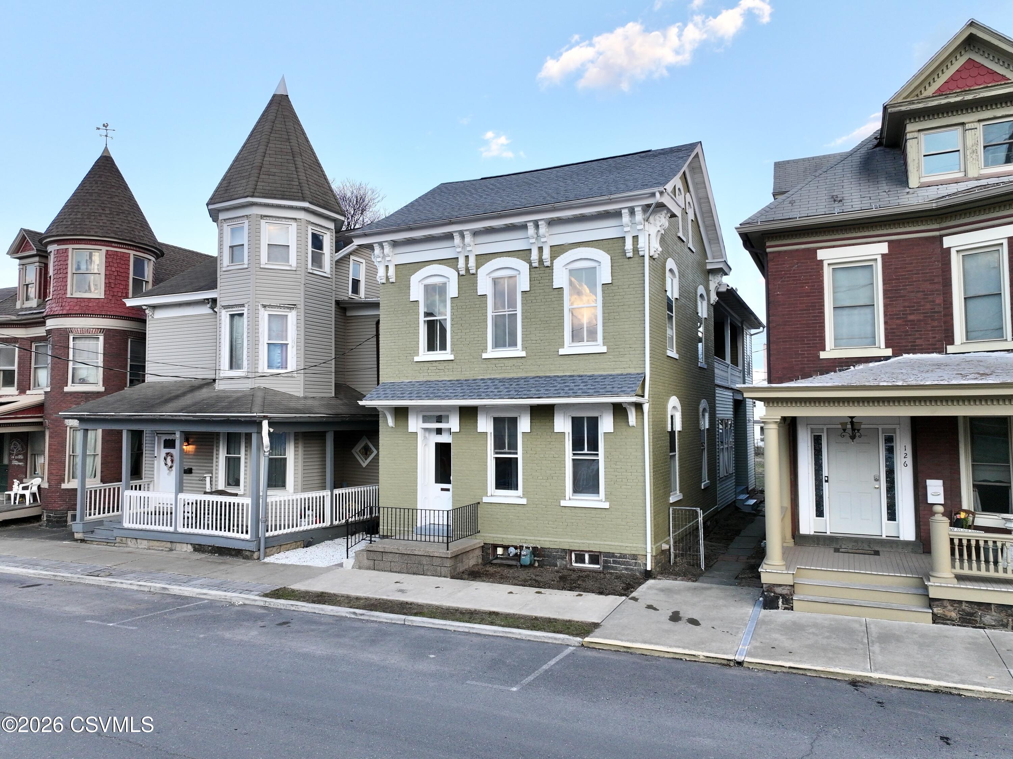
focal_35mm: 24
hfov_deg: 71.6
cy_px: 380
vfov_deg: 56.8
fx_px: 702
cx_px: 506
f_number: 2.8
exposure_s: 1/320
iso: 230
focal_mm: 12.29
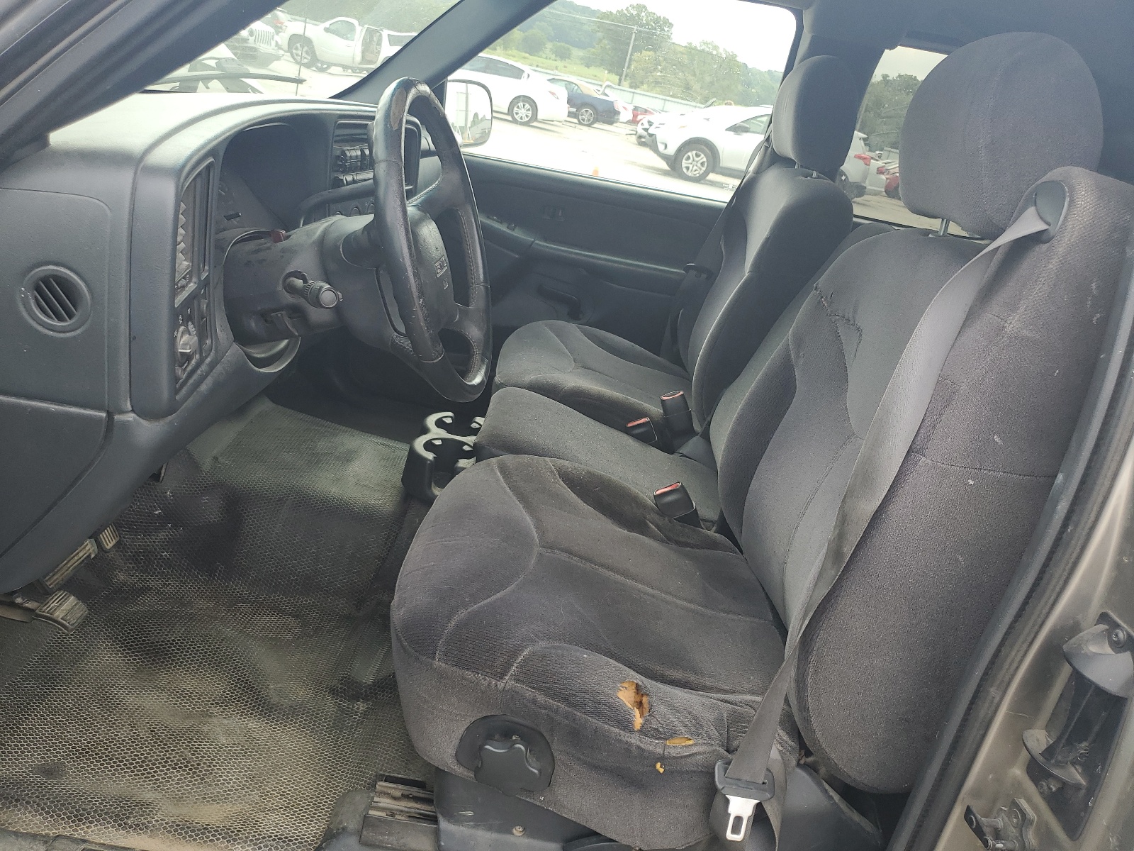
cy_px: 426
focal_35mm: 26
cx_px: 567
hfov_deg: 67.3
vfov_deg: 53.1
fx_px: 852
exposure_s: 1/385
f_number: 1.5
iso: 50
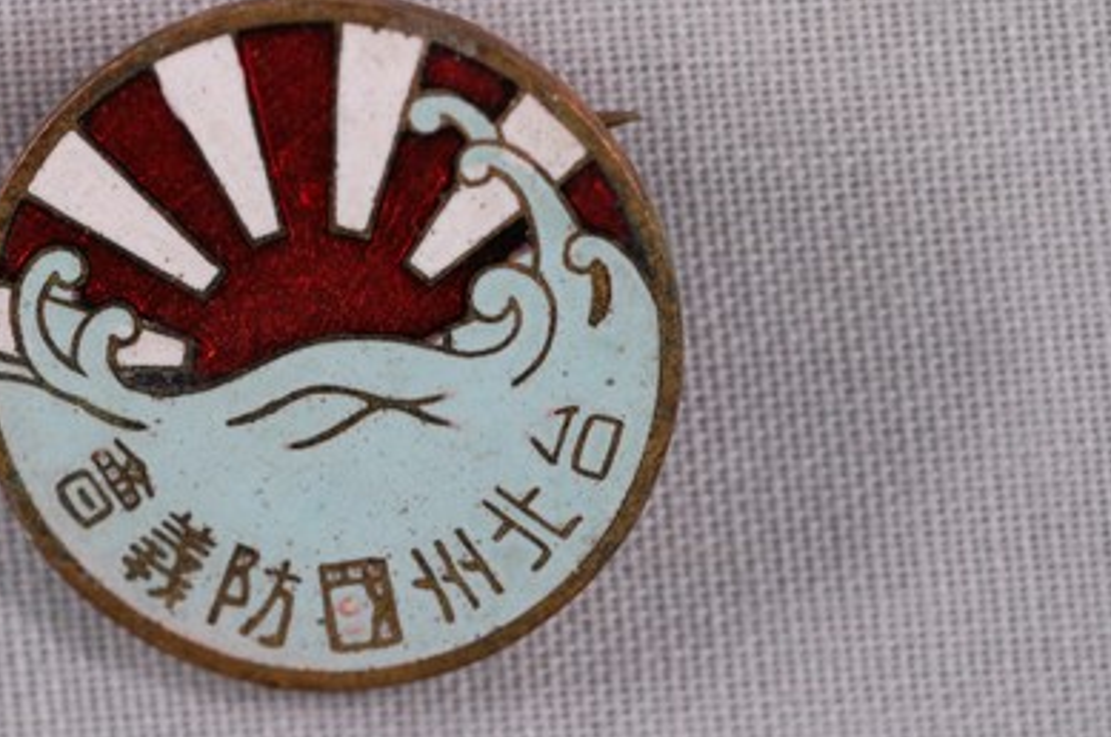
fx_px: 4560
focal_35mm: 148
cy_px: 327
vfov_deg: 9.2
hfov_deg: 13.9
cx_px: 320
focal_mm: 60
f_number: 8
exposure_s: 1/20
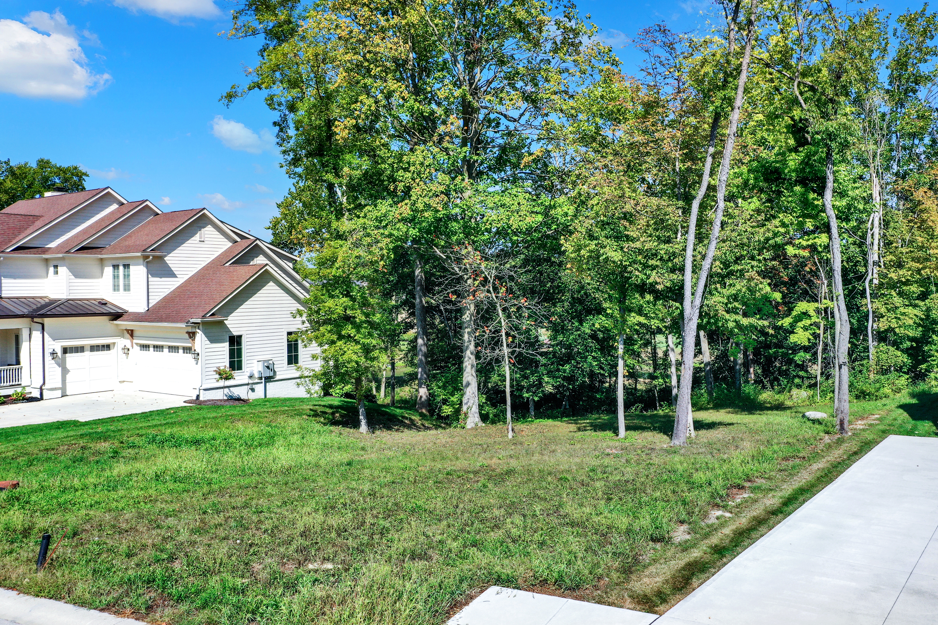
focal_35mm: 29
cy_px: 302
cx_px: 471
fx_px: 756
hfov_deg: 63.7
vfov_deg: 45.0
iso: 100
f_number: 5.6
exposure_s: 1/400
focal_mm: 10.26
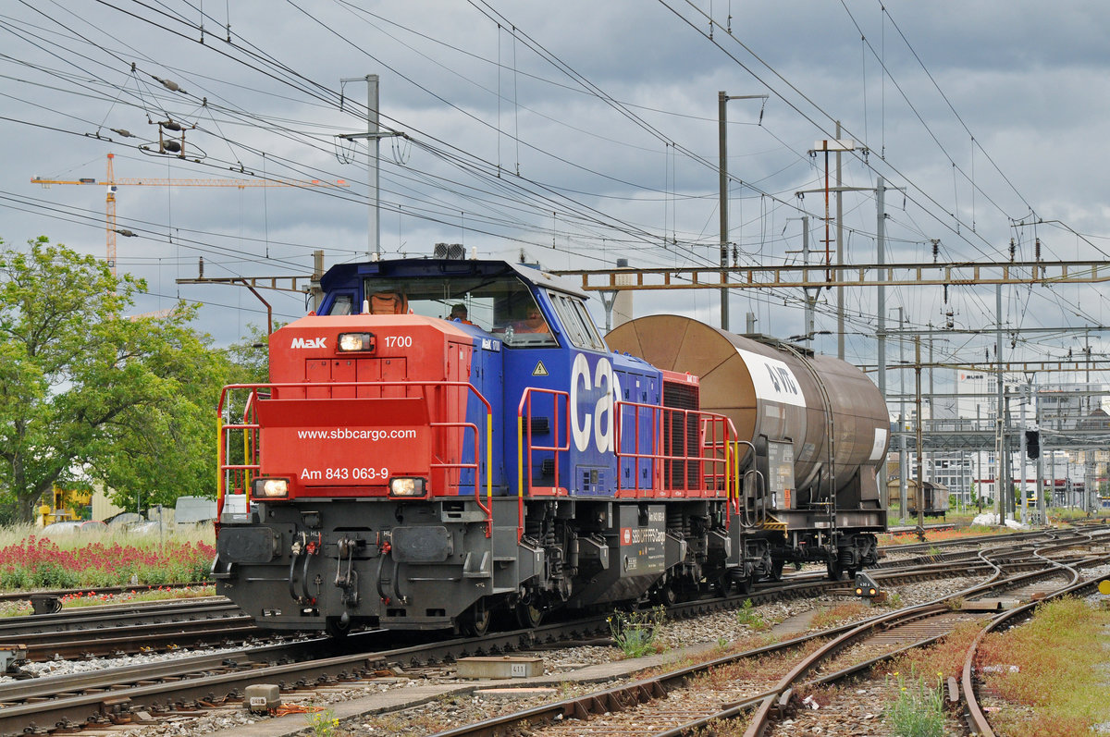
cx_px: 555
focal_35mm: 105
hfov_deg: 19.5
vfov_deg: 13.0
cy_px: 368
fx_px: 3234
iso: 640
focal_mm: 70
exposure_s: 1/1000
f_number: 7.1
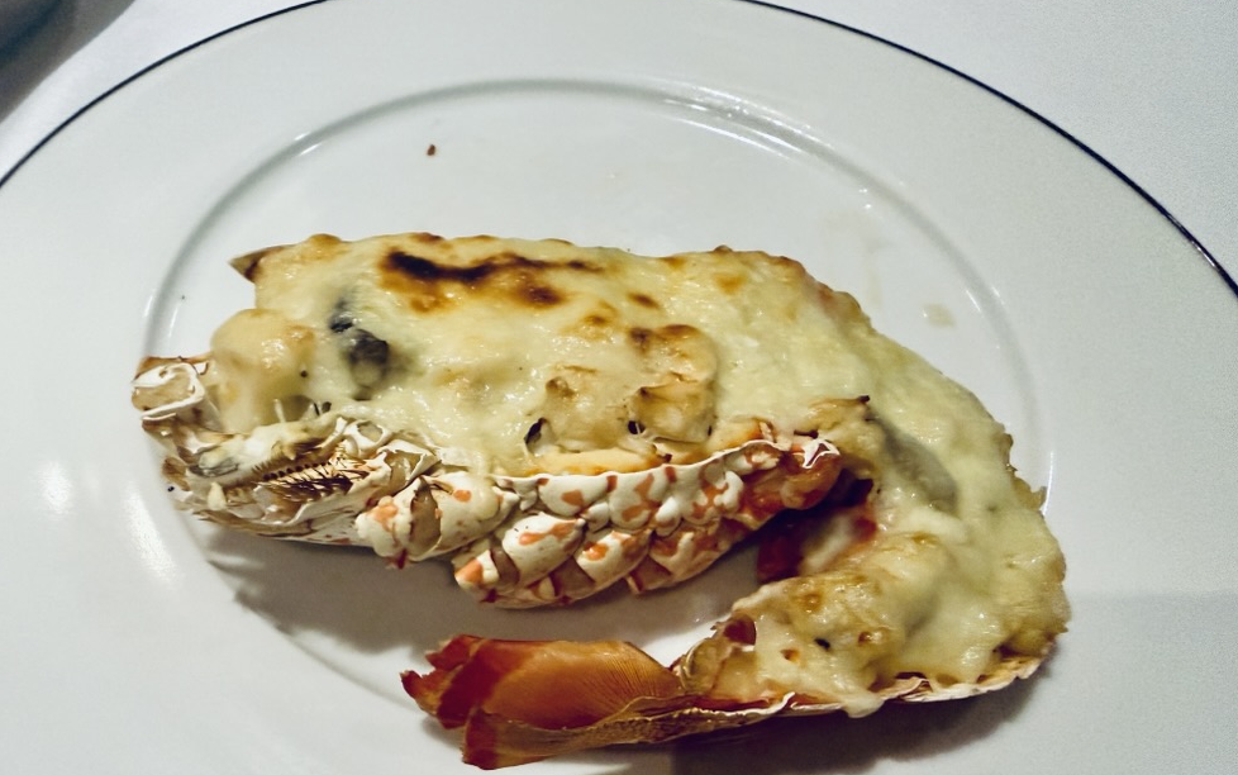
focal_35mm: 26
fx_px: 878
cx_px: 610
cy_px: 458
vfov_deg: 47.4
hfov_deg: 70.4
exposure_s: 1/59
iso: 640
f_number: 2.2
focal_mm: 2.22
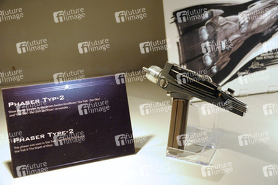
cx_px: 139
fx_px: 386
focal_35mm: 50
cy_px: 92
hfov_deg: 39.6
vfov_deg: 27.0
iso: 6400
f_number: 5.6
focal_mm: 50
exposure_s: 1/30
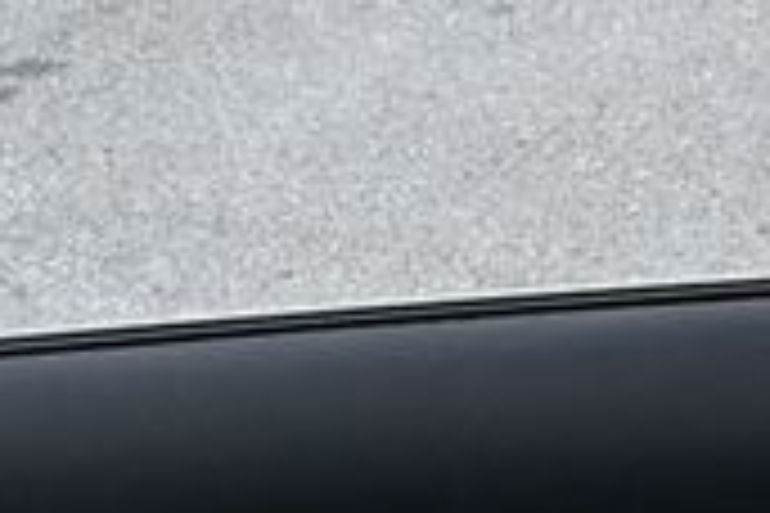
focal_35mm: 135
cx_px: 1076
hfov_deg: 14.4
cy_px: 819
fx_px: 2887
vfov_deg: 9.8
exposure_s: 1/250
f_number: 8
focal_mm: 18
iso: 160
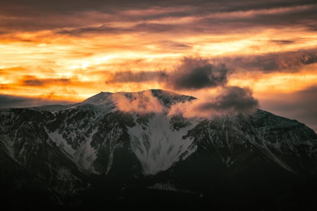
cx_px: 158
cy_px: 106
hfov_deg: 10.3
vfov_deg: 6.9
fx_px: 1761
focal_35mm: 200
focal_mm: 200
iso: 100
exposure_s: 1/1000
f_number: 4
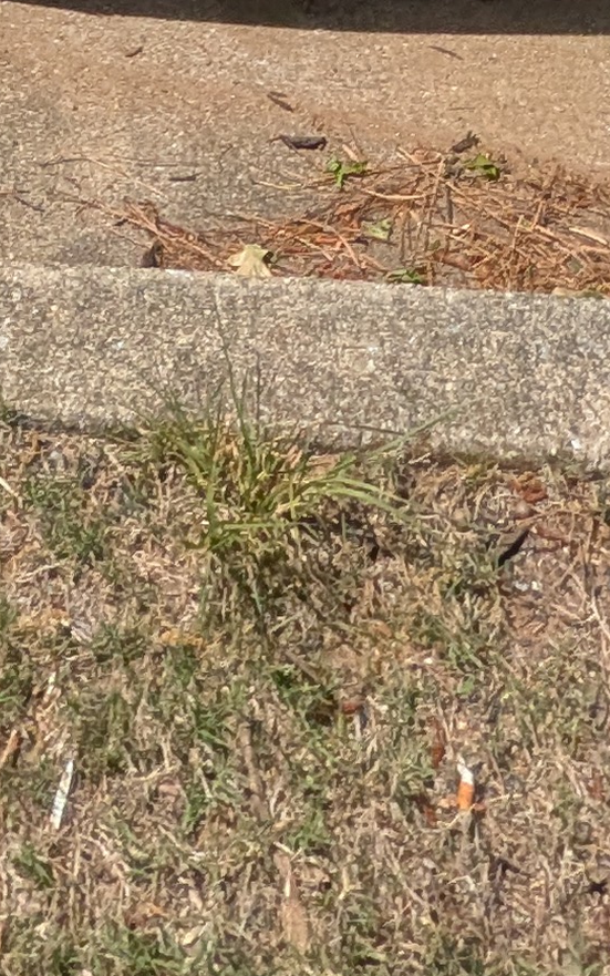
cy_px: -1019
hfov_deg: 21.3
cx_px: 12
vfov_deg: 18.8
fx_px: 1569
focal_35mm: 59
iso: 56
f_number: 1.7
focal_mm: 2.02
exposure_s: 1/5319
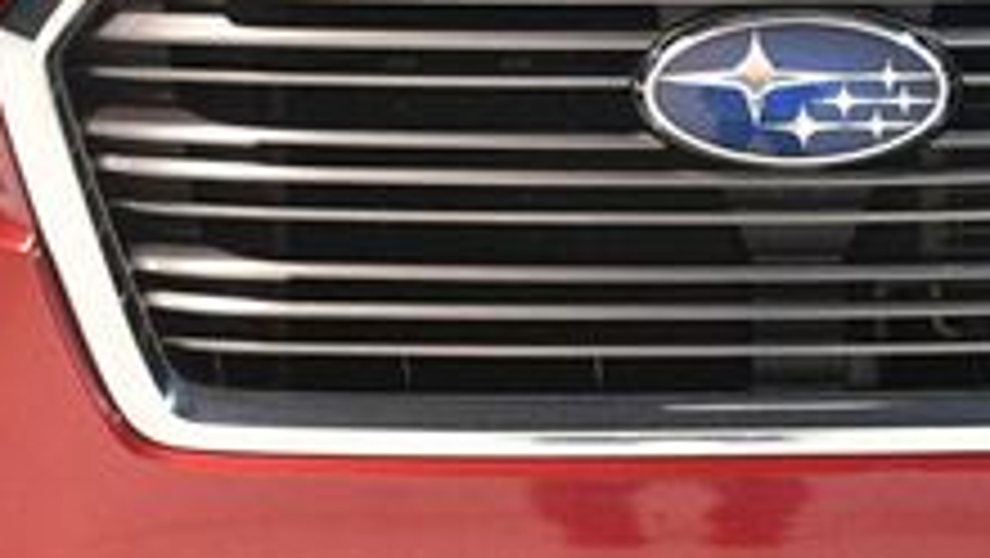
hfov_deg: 17.4
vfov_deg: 10.0
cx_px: 783
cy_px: 248
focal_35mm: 122
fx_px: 3204
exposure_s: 1/100
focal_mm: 27
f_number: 4
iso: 3200
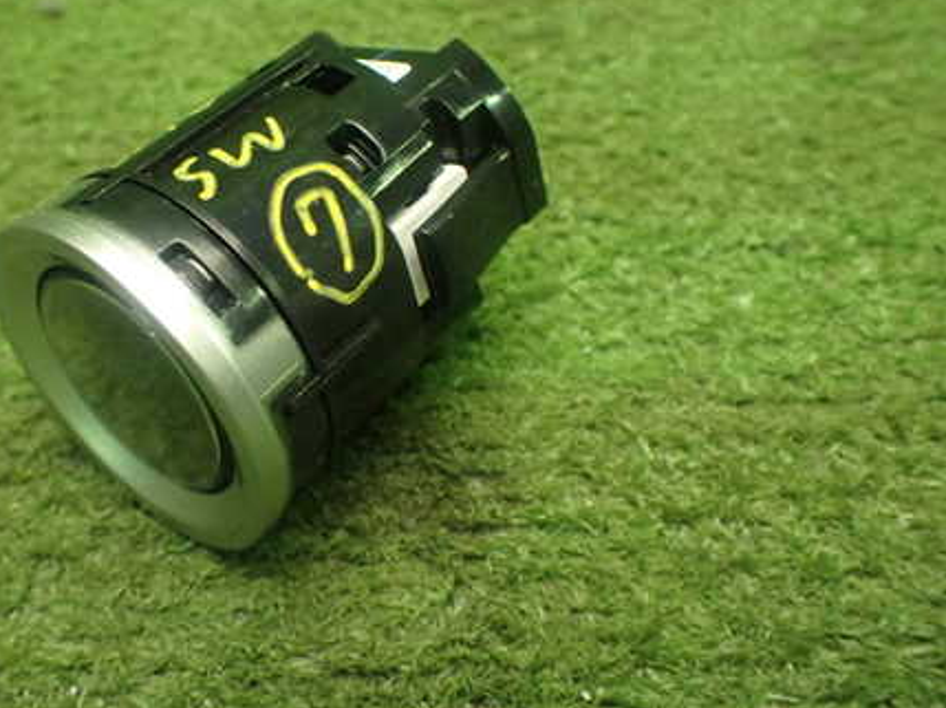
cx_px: 287
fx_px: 1147
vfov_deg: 34.2
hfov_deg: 43.9
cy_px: 291
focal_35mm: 42
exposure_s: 1/125
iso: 800
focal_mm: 5.4
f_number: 2.3
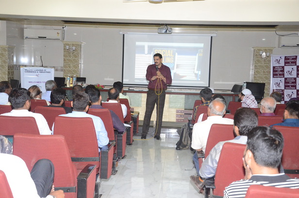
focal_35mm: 48
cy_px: 99
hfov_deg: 41.2
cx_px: 150
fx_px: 398
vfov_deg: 28.0
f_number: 5.6
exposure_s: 1/125
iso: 5000
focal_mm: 32
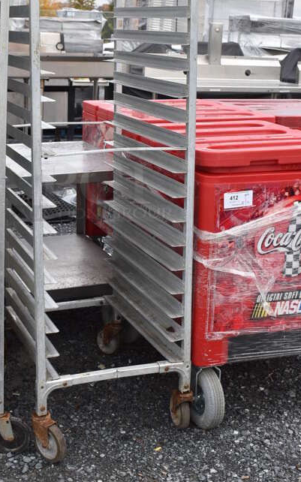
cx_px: 95
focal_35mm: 59
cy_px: 182
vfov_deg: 34.5
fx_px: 771
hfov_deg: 22.0
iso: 180
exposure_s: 1/250
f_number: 8
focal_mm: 27
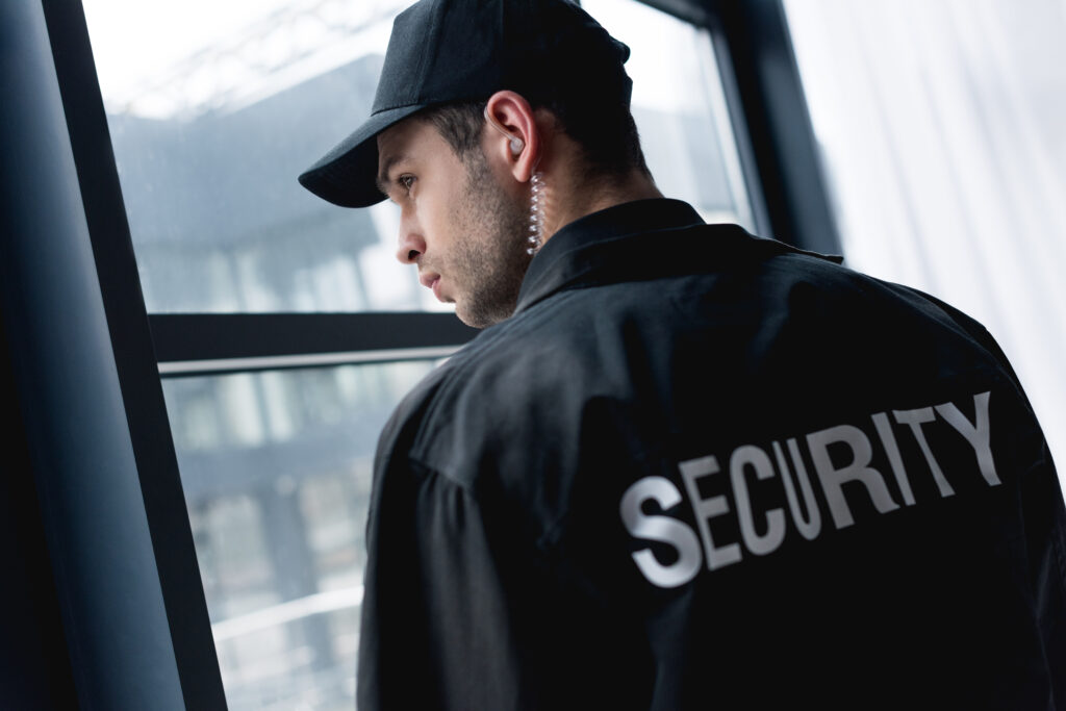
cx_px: 533
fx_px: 1481
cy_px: 356
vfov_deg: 27.0
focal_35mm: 50
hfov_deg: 39.6
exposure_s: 1/200
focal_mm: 50
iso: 320
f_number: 3.2
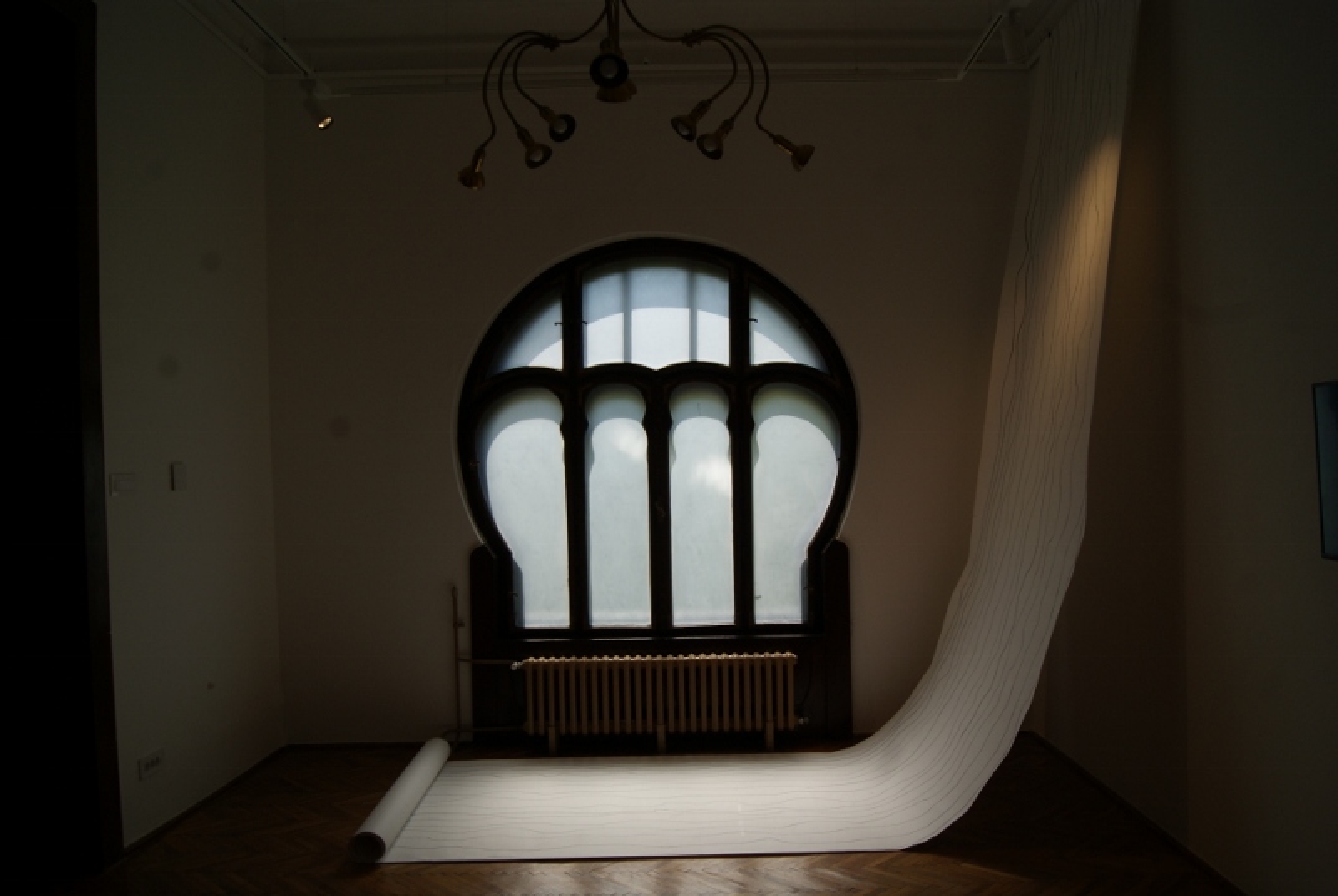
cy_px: 448
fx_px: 1005
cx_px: 669
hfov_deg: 67.3
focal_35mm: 27
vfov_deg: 48.1
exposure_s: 1/200
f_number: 10
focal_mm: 18
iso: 100
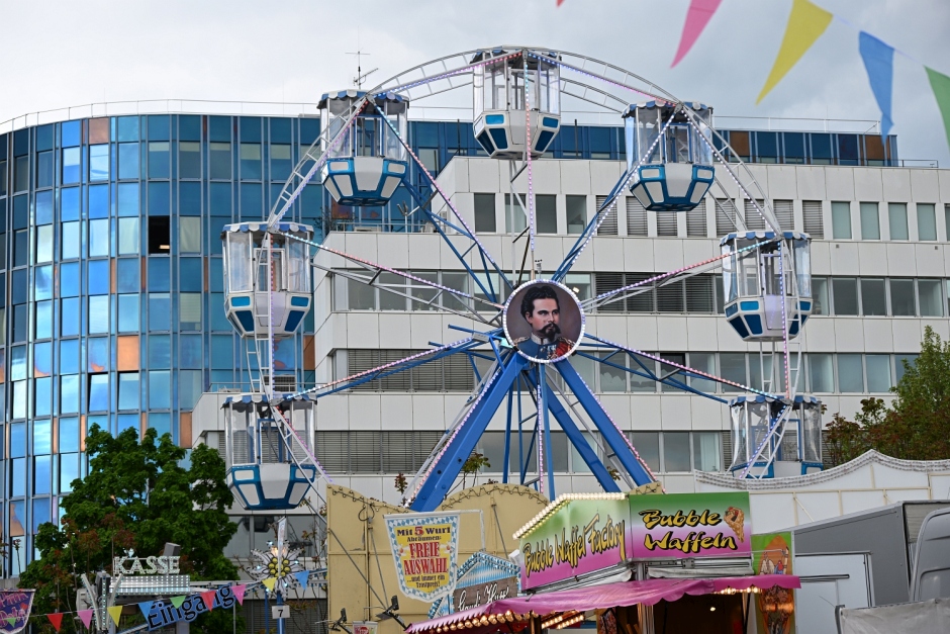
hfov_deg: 26.3
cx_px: 475
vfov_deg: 17.7
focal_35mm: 77
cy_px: 317
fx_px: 2032
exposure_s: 1/160
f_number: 6
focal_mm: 77
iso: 100
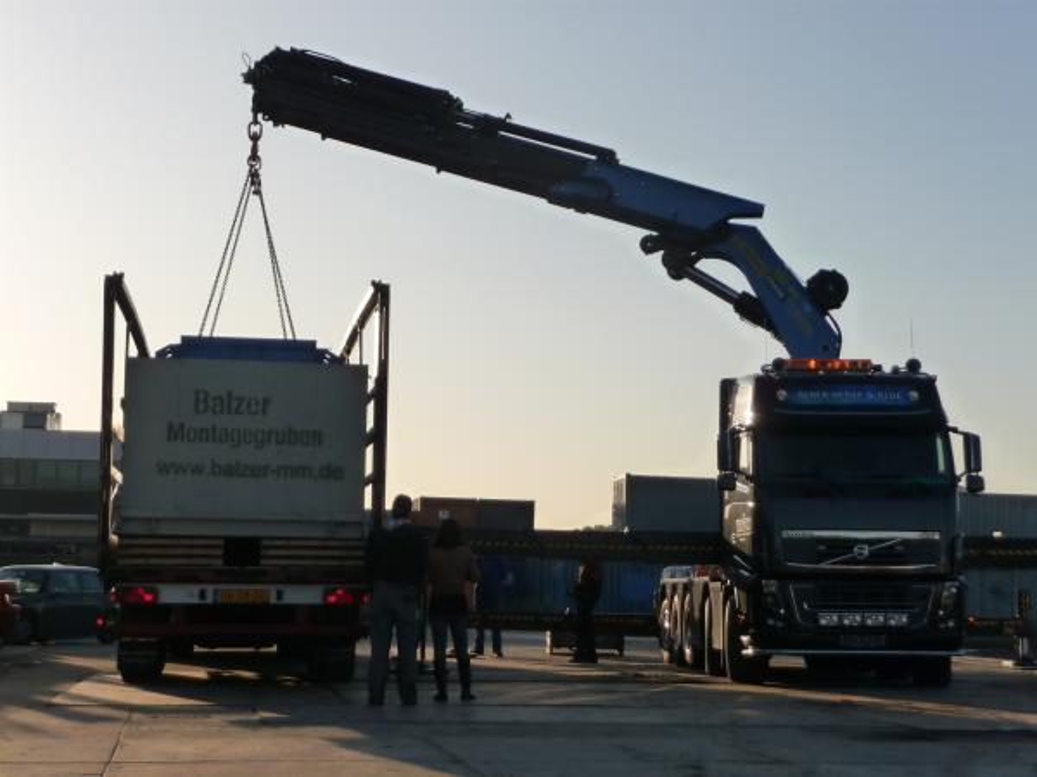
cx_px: 518
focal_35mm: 72
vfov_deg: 20.4
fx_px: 2157
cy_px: 388
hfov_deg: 27.0
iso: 160
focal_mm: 12.2
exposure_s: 1/1000
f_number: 4.6
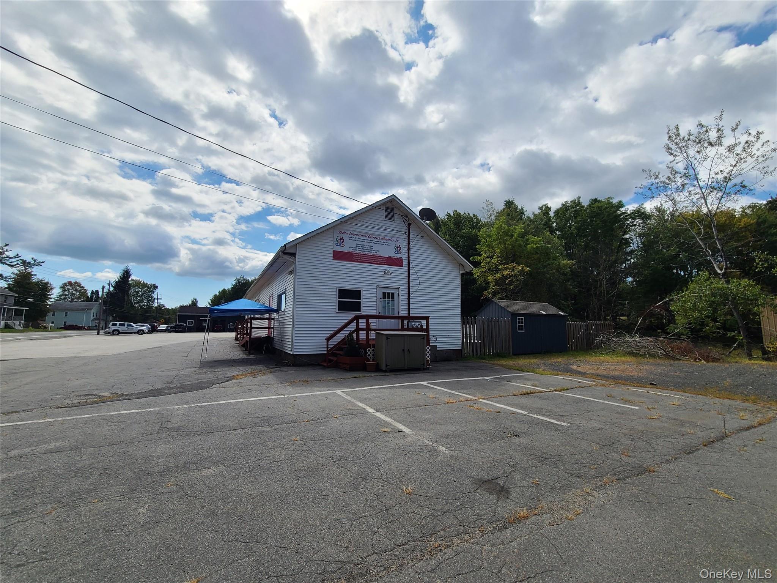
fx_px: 292
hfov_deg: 106.2
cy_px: 292
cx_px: 388
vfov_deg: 89.9
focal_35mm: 13
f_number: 2.2
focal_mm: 2.2
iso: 50
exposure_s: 1/2365
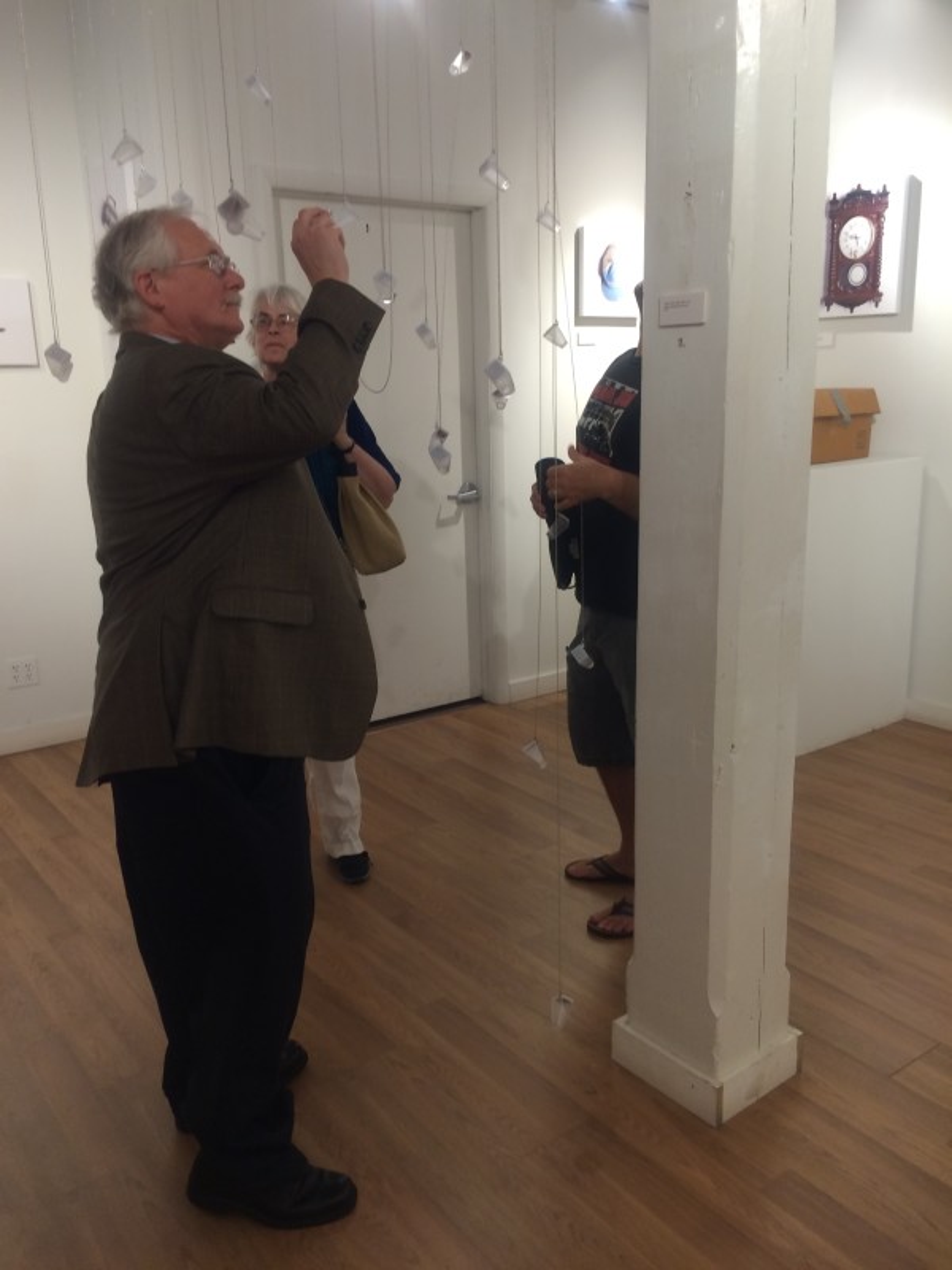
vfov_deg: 61.7
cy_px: 635
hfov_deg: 48.2
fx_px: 1063
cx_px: 476
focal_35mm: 29
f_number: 2.2
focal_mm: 4.15
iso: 64
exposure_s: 1/30
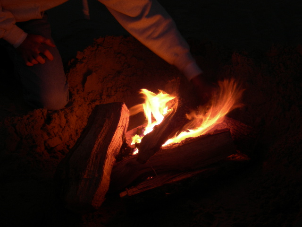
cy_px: 114
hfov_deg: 31.7
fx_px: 532
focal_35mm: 61
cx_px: 151
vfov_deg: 24.0
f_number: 3.5
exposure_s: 1/8.6
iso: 50
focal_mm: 12.7
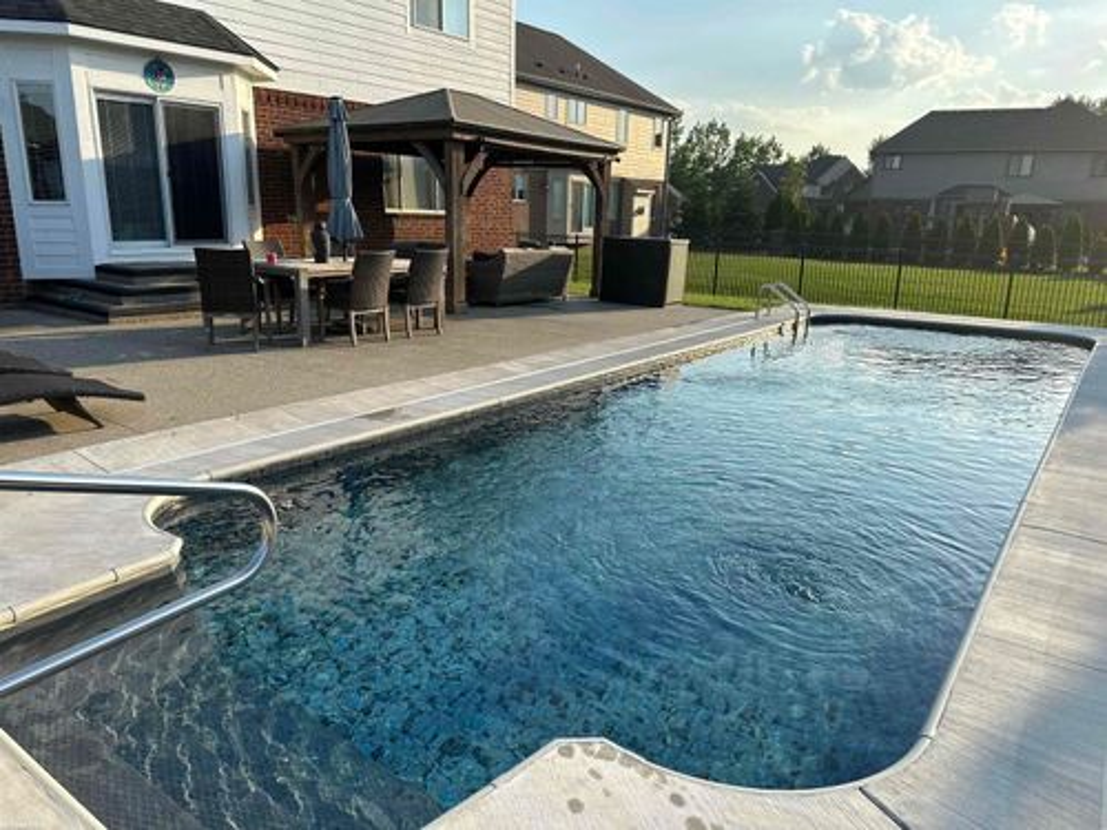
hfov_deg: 71.6
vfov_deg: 56.8
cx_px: 554
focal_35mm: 24
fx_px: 768
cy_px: 415
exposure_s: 1/2110
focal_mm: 6.86
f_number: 1.78
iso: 80
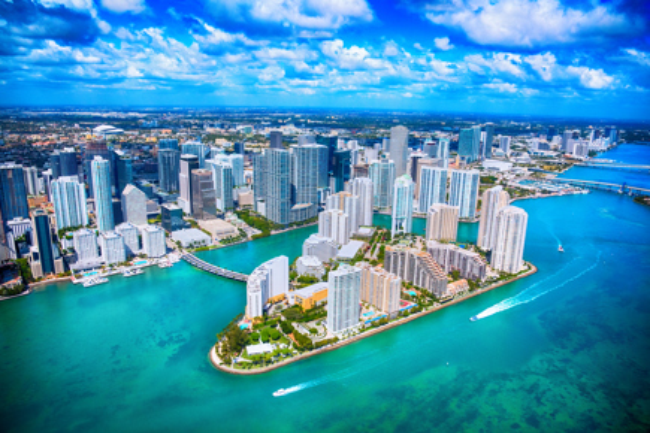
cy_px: 216
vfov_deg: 53.1
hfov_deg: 73.7
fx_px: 433
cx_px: 325
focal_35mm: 24
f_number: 11
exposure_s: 1/2000
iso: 1000
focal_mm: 24
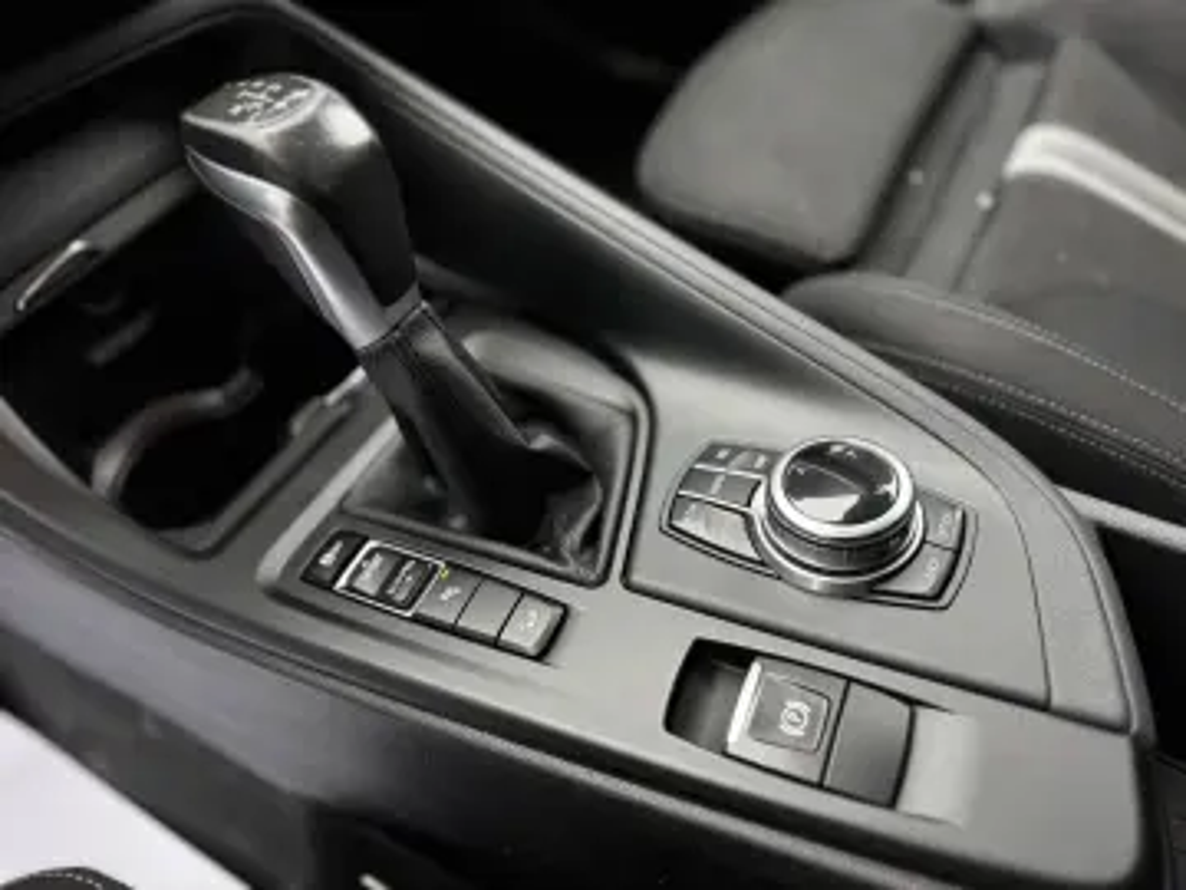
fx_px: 822
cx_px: 593
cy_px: 445
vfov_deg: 56.8
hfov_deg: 71.6
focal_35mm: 24
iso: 160
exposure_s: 1/50
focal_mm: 6.76
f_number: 1.78
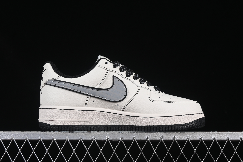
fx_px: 506
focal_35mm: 75
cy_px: 81
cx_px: 122
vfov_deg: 18.2
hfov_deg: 27.0
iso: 160
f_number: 8
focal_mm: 50
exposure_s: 1/80
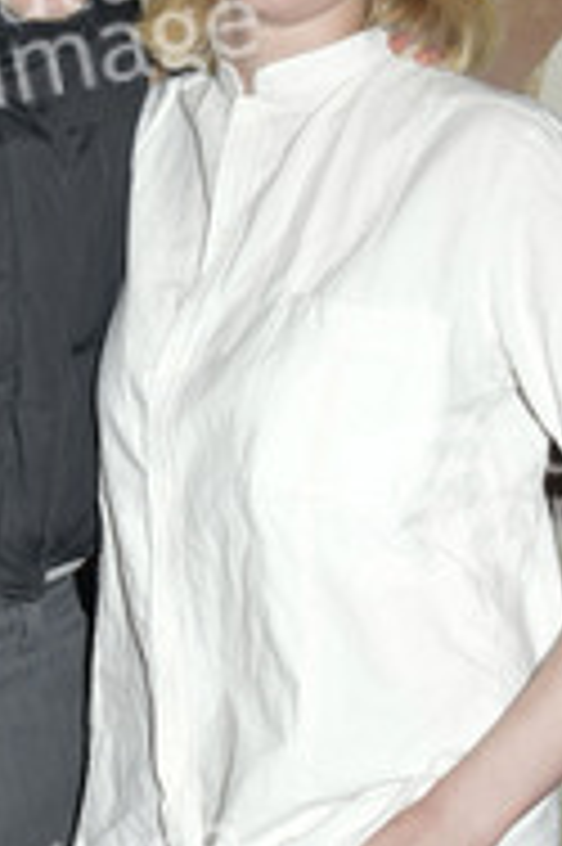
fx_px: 1900
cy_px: 256
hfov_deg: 16.8
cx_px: 157
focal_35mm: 81
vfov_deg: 24.9
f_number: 5.6
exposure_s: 1/250
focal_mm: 38
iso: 250
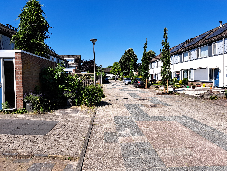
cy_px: 86
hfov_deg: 71.6
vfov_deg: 56.8
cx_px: 114
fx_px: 157
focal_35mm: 24
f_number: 1.8
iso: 50
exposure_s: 1/606
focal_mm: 5.23
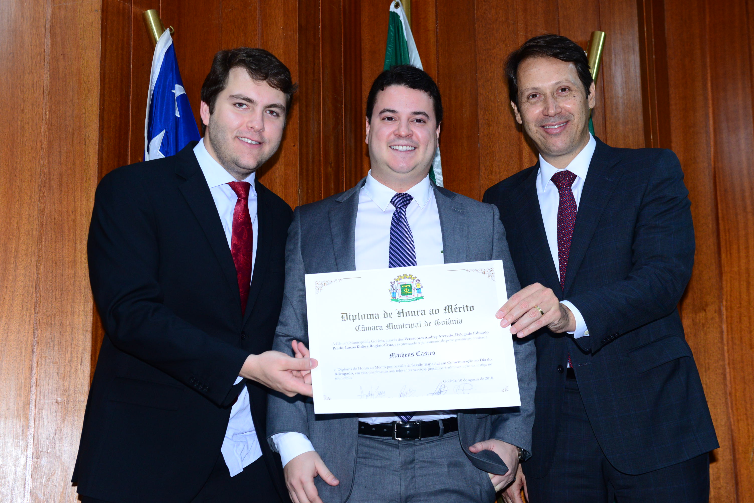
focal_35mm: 56
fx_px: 1173
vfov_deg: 24.2
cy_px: 252
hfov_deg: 35.6
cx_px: 377
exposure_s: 1/125
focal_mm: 56
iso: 2000
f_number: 5.6
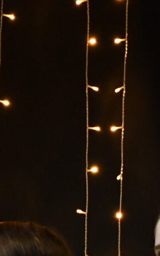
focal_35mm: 425
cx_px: 160
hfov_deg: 3.1
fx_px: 2965
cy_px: 341
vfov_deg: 4.9
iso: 7200
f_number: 5
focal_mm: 66
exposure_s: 1/125
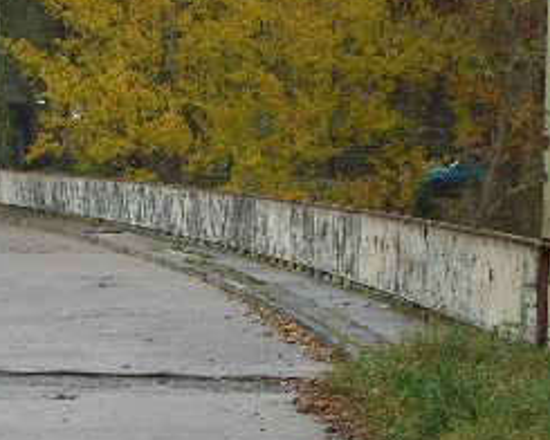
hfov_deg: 10.2
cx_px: -91
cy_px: 241
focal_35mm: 186
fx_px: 3028
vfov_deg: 8.3
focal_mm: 16.6
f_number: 4.4
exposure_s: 1/100
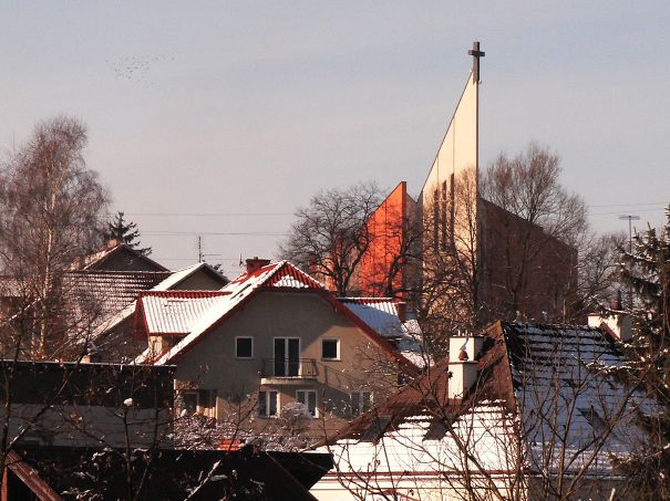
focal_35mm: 257
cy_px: 250
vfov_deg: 5.8
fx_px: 4971
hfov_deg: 7.7
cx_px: 335
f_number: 8
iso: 400
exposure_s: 1/1600
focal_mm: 44
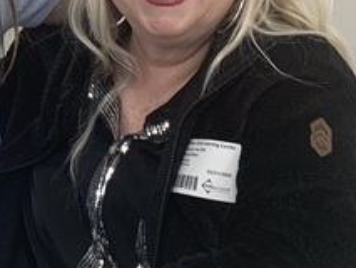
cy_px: -112
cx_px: -150
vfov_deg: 11.5
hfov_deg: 14.8
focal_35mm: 125
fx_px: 1286
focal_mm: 4.25
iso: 50
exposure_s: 1/60
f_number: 1.8
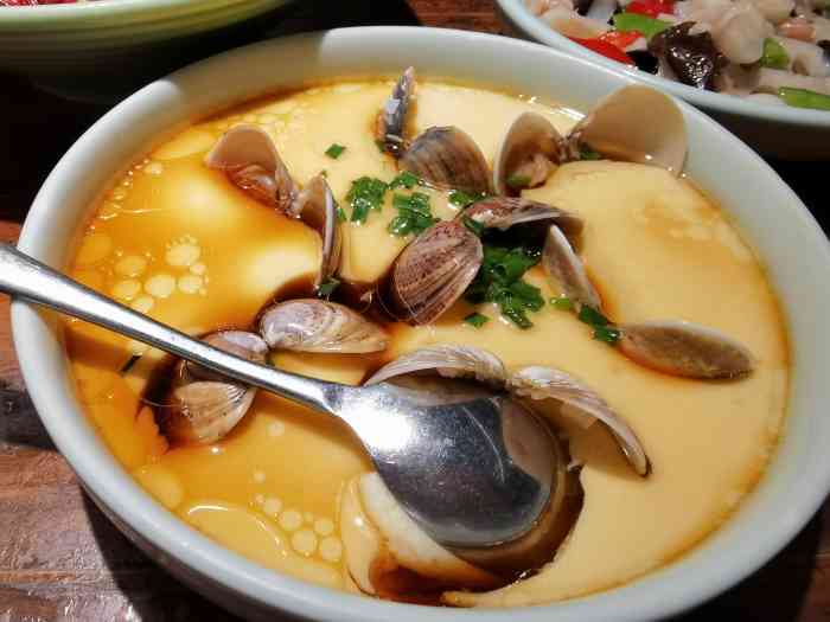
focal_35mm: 27
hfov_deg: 65.3
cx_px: 415
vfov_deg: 51.4
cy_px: 311
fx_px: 647
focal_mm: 2.26
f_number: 2.2
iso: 160
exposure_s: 1/50
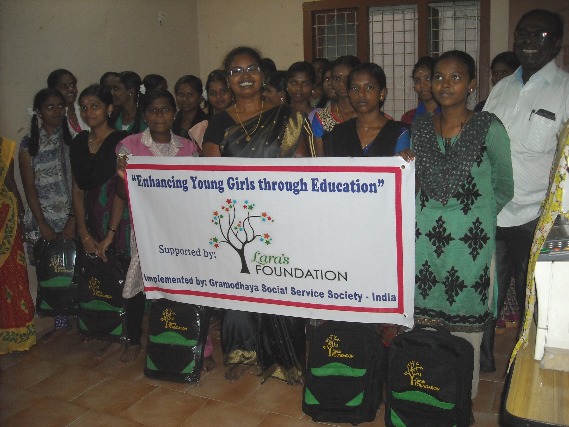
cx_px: 284
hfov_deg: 52.6
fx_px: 575
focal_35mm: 35
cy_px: 214
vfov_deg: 40.7
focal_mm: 5.7
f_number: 2.8
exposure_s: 1/60
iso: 200
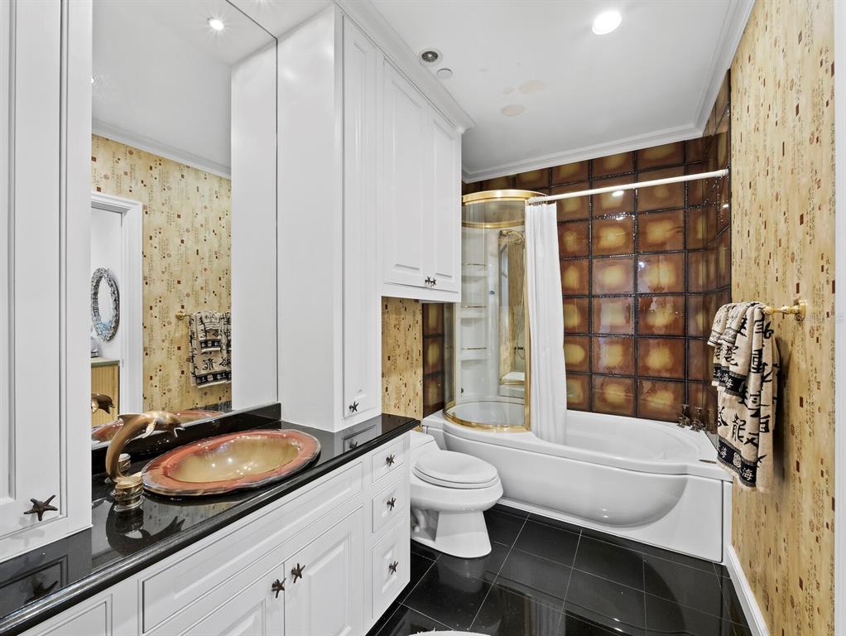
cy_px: 318
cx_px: 423
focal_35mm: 14
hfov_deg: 102.0
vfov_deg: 85.7
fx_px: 342
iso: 400
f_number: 11
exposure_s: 1.6
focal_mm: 7
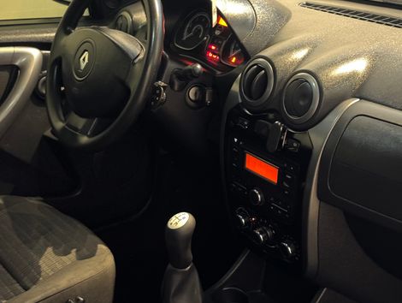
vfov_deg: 30.3
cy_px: 152
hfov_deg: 39.6
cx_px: 201
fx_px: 558
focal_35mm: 48
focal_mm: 6.76
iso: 800
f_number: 1.78
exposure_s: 1/15
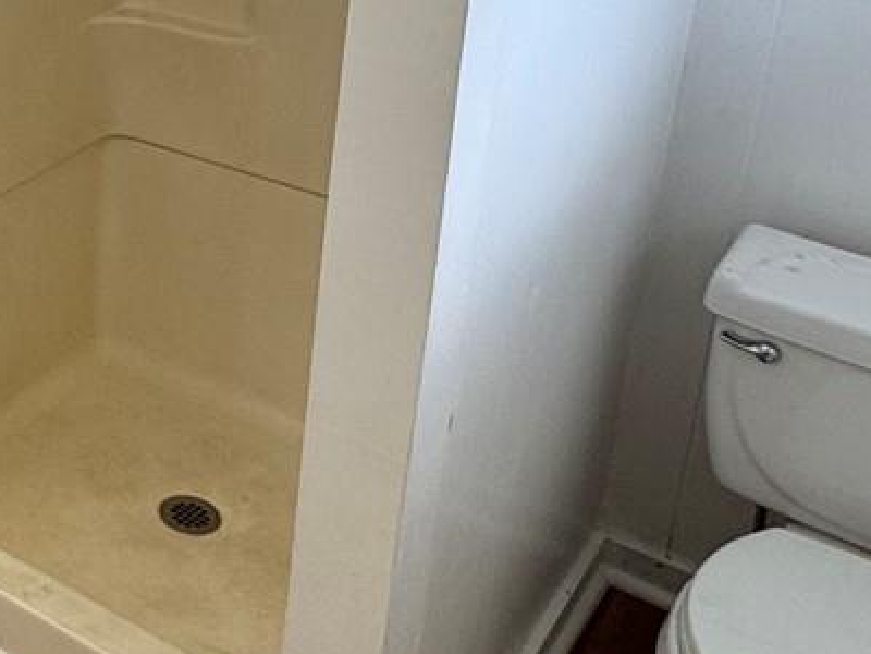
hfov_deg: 28.9
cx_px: -220
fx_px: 1409
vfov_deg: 24.6
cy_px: -35
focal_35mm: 56
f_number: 2.2
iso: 100
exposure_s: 1/120
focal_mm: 2.22
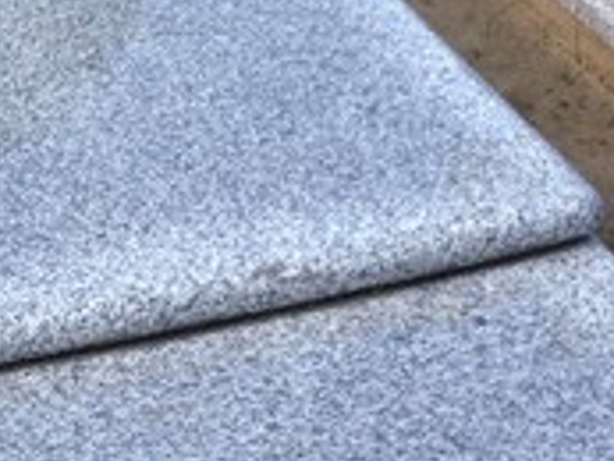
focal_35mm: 122
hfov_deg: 15.9
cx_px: 28
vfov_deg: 12.1
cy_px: 28
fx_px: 2165
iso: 50
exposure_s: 1/463
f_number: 2.4
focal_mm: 4.12
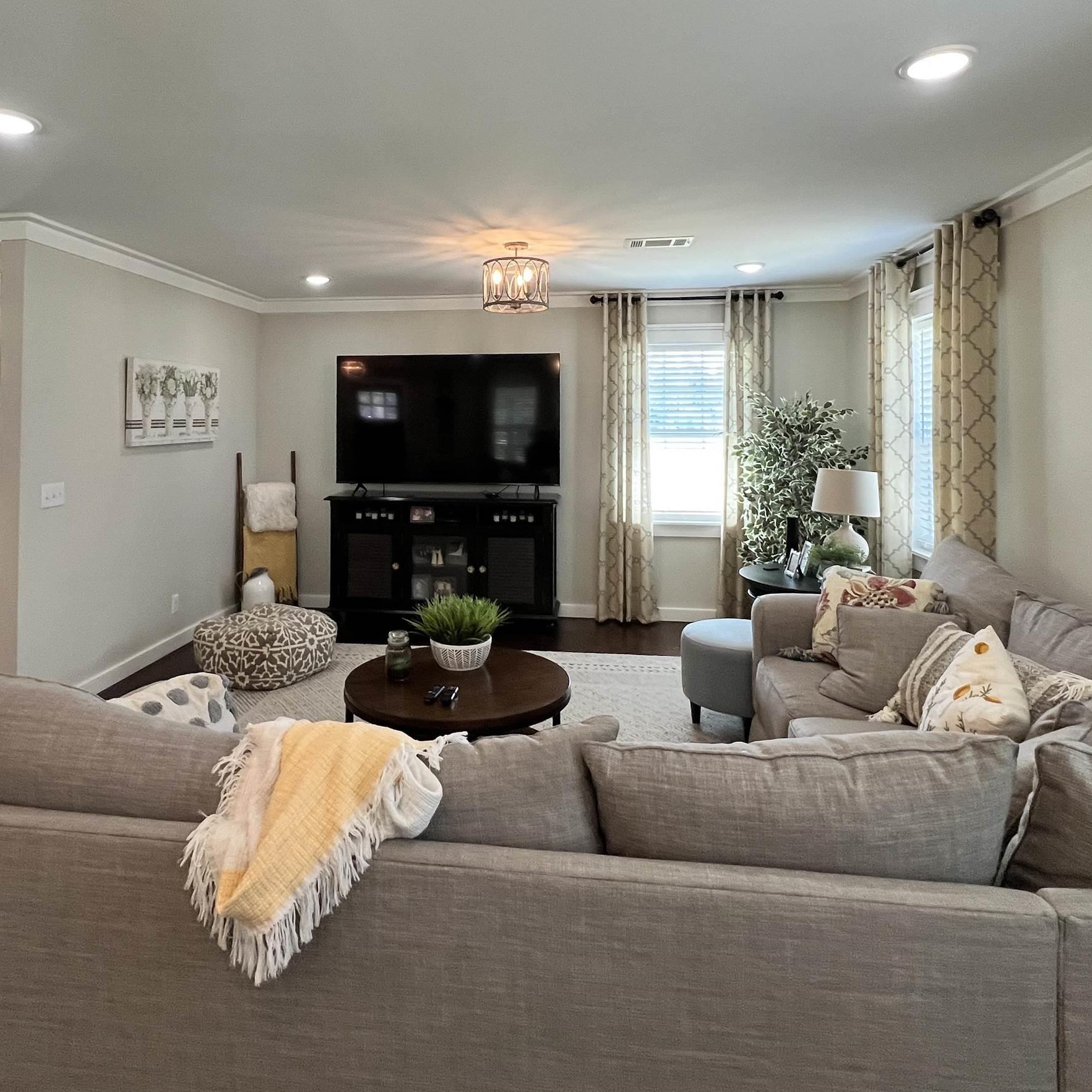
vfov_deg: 73.5
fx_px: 714
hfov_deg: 74.6
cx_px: 483
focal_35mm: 20
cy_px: 408
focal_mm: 1.57
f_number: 1.8
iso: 250
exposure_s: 1/120
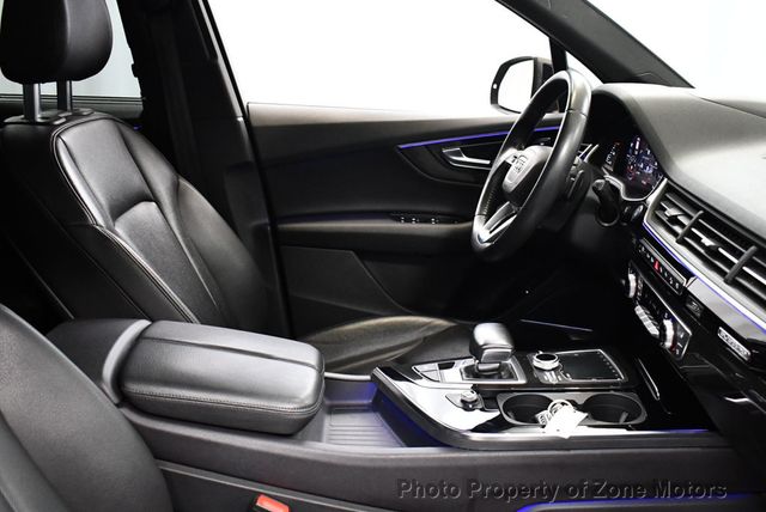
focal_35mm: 36
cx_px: 383
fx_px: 767
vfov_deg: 36.9
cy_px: 256
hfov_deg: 53.1
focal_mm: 18
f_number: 3.5
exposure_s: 1/80
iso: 3200
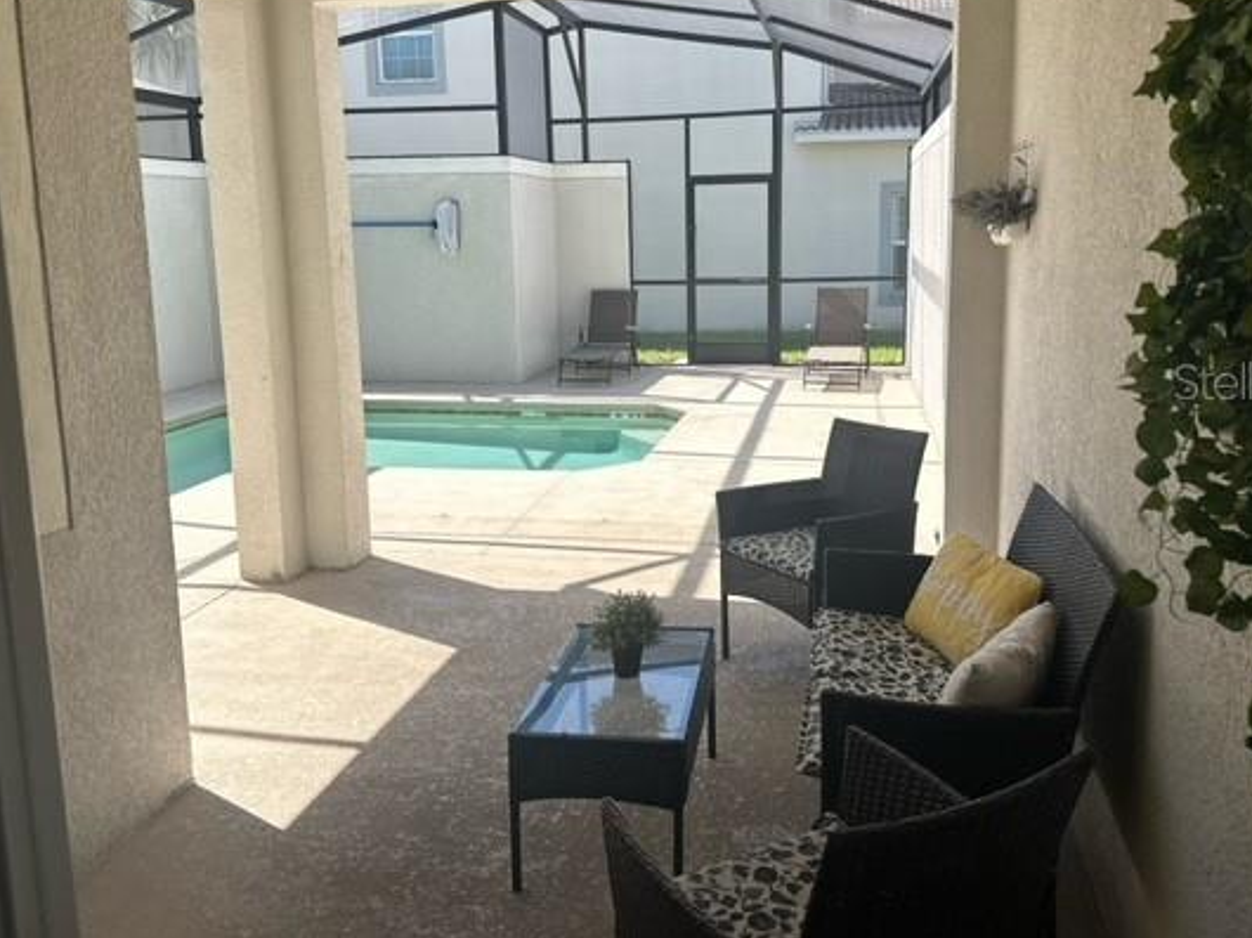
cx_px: 640
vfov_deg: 47.9
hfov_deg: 61.7
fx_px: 1048
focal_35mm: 29
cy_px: 380
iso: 80
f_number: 1.78
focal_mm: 6.86
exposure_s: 1/1433
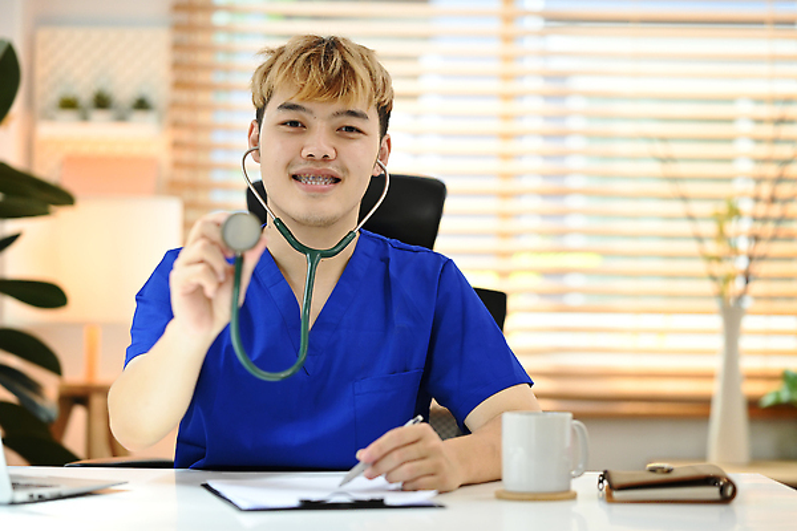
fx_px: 1882
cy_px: 266
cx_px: 398
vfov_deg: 16.1
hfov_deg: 23.9
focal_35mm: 85
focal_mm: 85
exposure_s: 1/250
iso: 640
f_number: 2.2
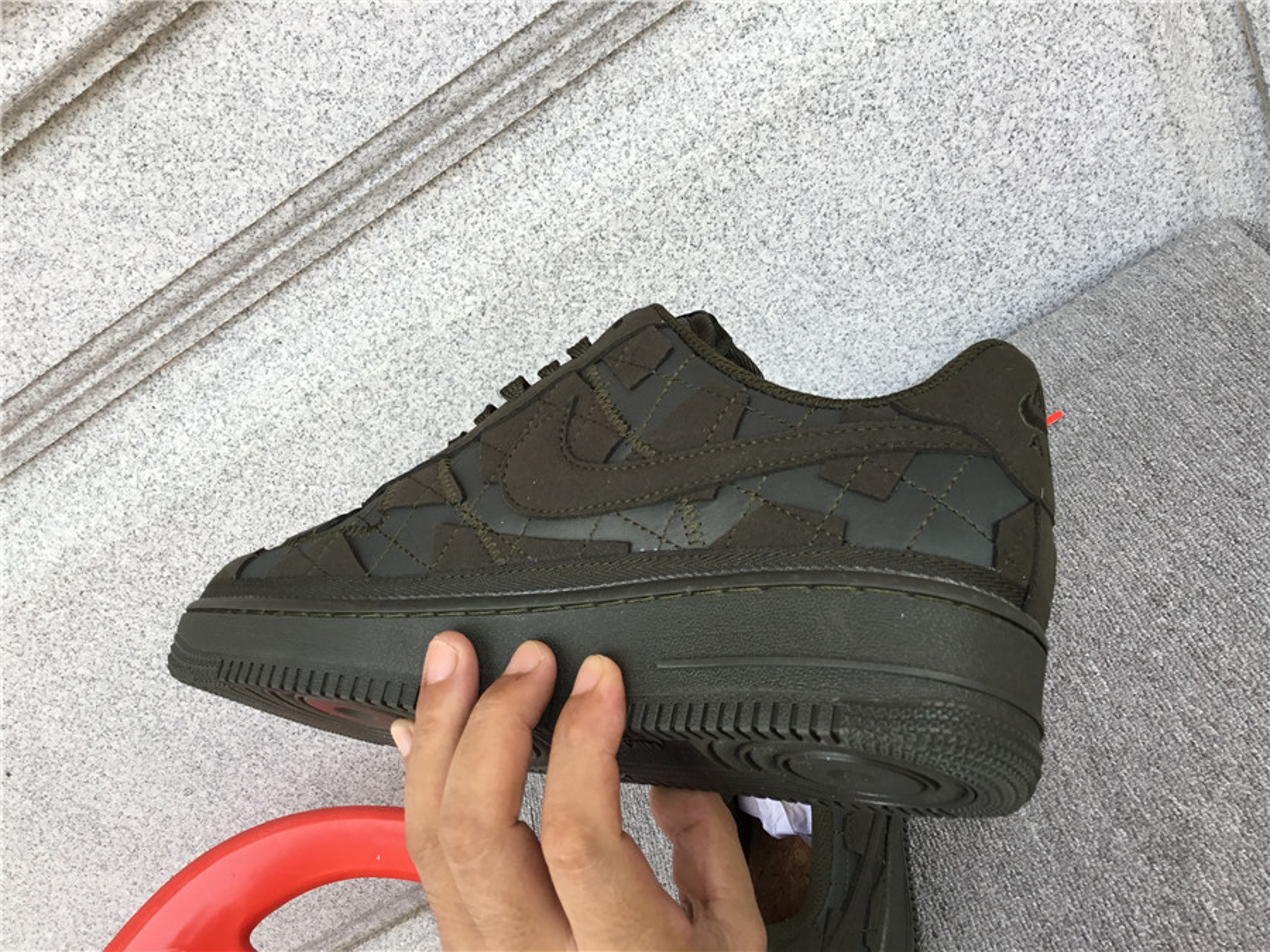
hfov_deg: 58.4
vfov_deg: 45.4
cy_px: 476
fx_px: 1137
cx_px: 635
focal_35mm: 31
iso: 25
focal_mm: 3.3
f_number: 2.4
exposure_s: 1/217
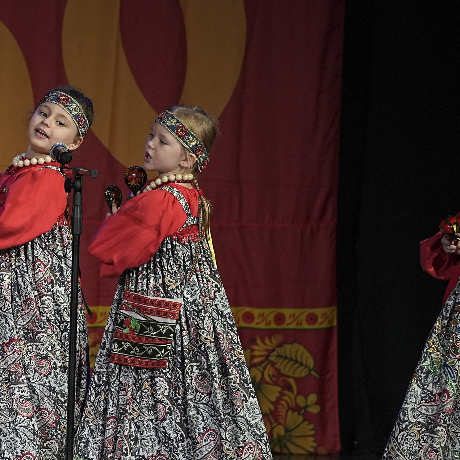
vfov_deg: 4.6
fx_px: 5743
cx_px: 17
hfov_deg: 4.6
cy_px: 224
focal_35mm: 382
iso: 2000
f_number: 4
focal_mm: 149
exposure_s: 1/400
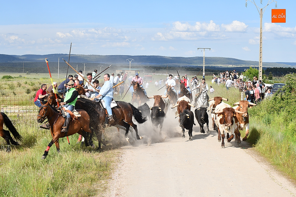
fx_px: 576
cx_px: 148
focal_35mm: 70
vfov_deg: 19.5
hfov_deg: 28.8
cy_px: 98
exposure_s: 1/400
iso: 500
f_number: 13
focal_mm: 70
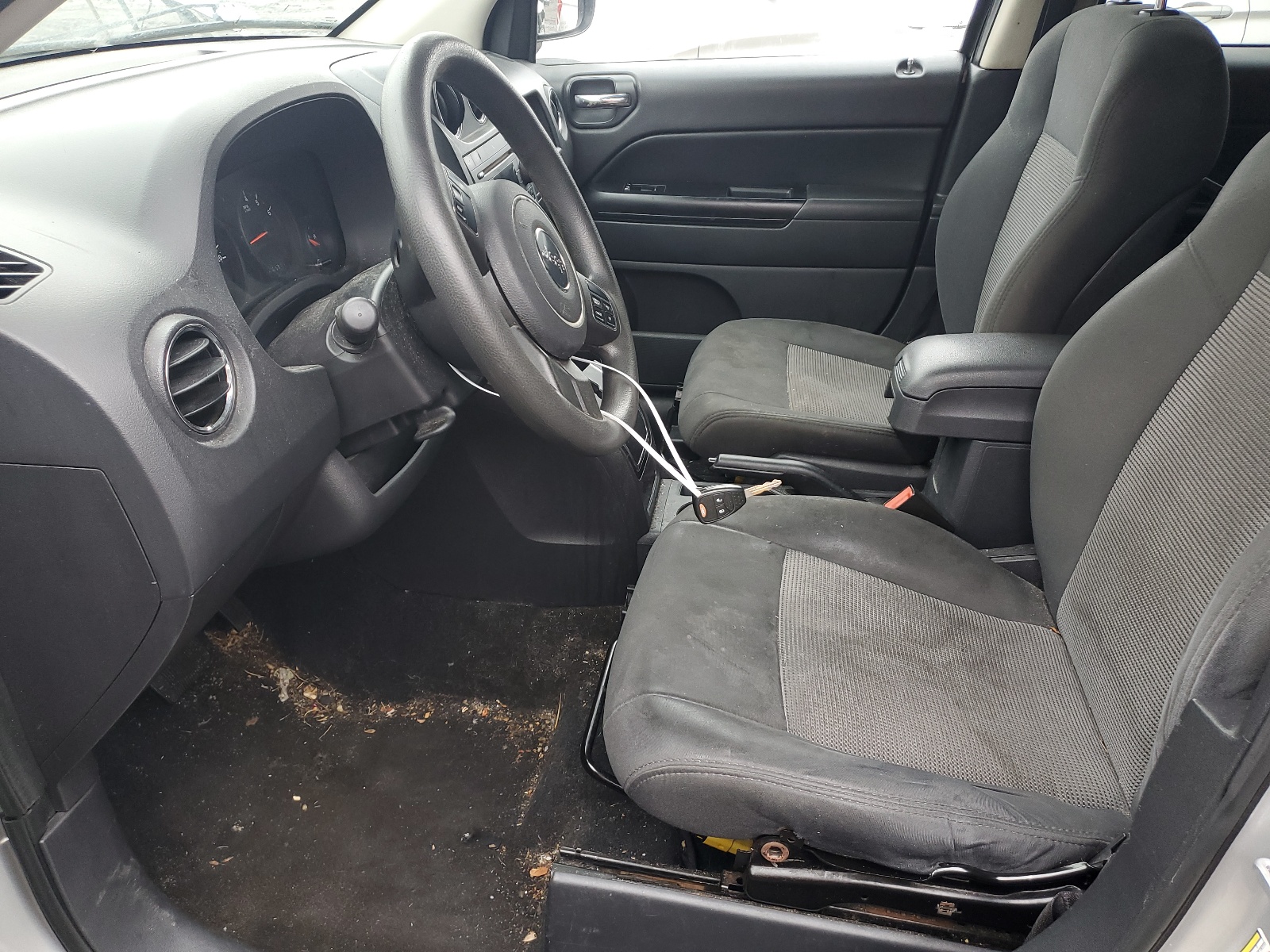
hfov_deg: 67.3
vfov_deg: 53.1
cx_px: 635
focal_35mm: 26
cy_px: 476
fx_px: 954
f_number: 1.5
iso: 73
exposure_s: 1/120
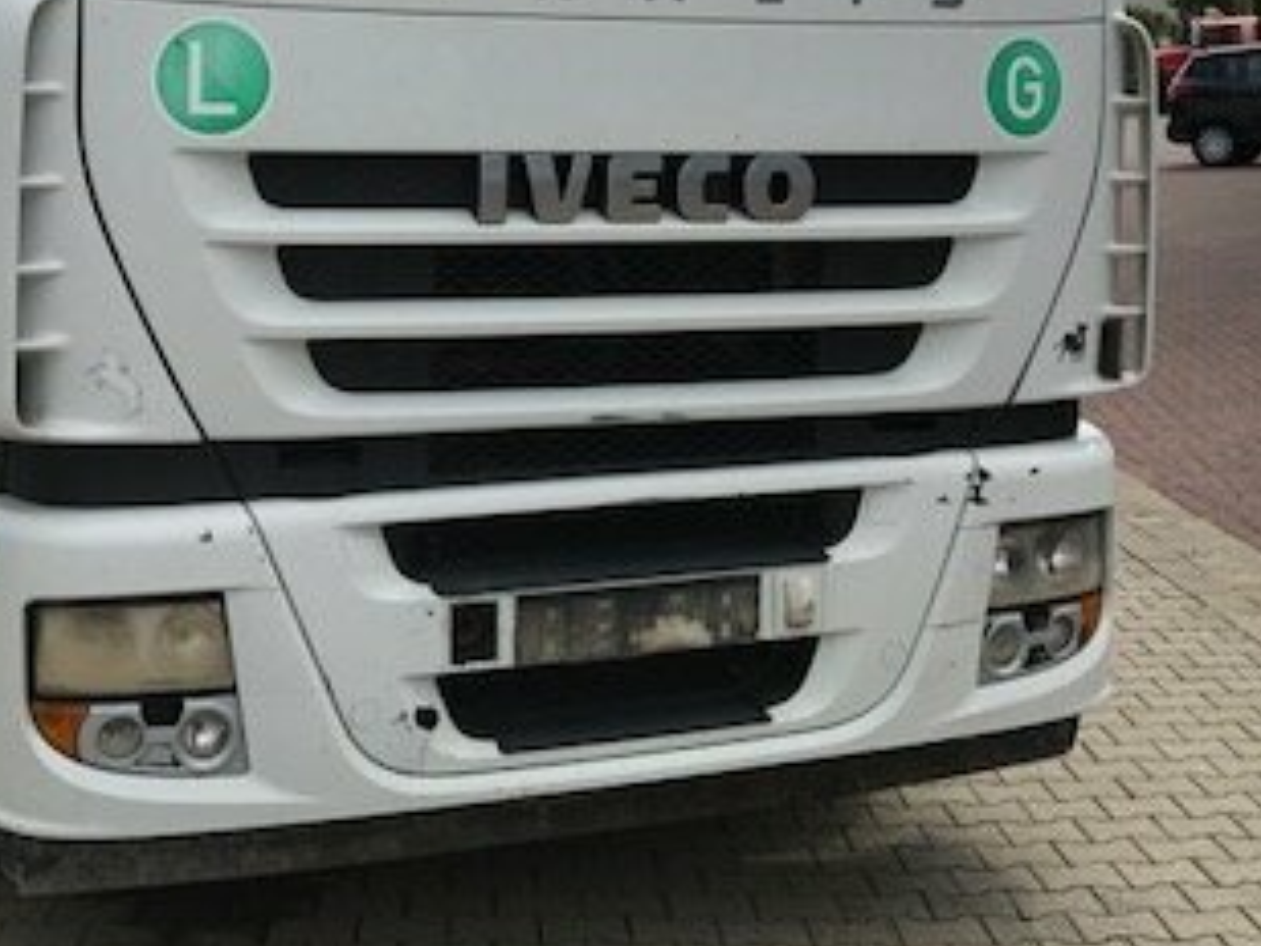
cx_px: 494
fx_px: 2114
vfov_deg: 24.4
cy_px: 69
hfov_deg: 33.1
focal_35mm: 58
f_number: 1.8
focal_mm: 3.99
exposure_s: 1/2591
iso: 20
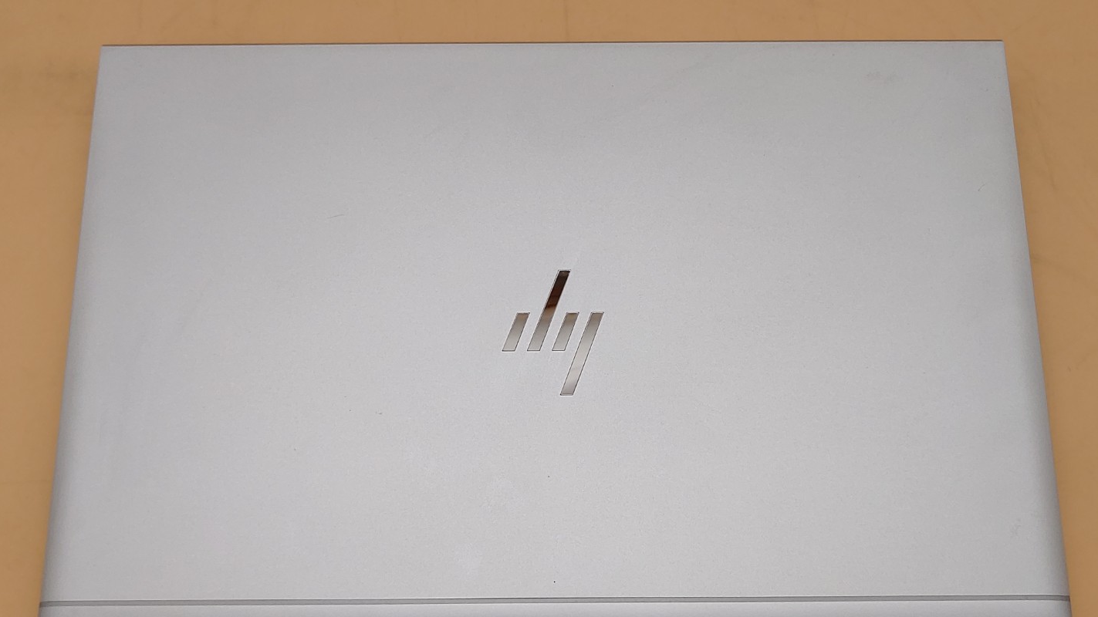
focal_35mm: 43
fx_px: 1252
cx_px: 553
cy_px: 367
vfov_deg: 27.6
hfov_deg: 47.4
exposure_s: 1/284
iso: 50
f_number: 1.8
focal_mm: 4.36
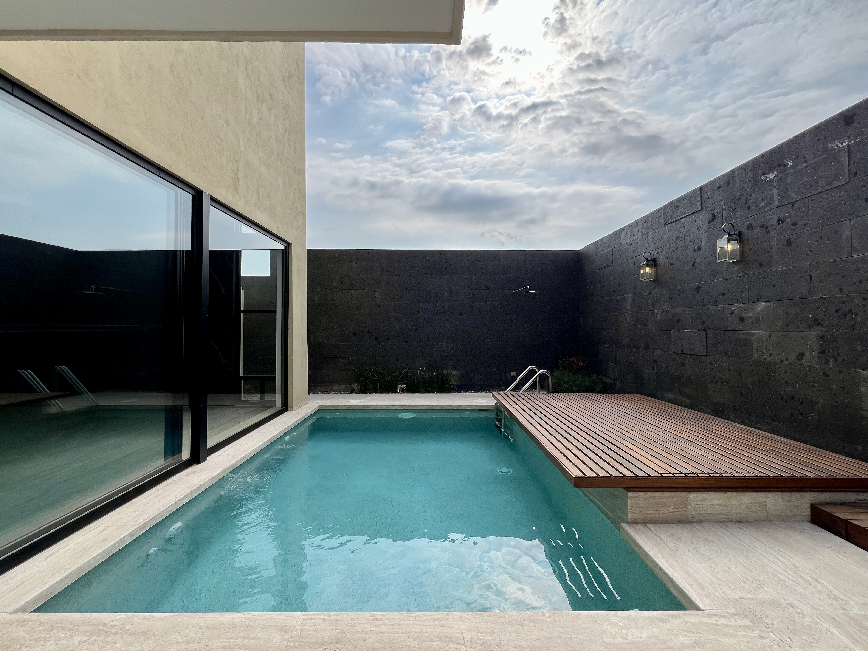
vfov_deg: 89.9
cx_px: 434
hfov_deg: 106.2
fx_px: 326
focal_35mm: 13
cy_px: 326
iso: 32
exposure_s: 1/1754
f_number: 1.8
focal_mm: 1.57
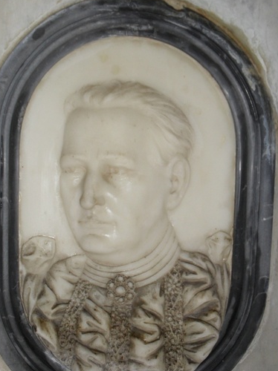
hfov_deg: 34.3
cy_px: 202
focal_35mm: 42
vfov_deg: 44.8
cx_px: 133
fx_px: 451
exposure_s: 1/45
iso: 200
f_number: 3.2
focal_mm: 6.3
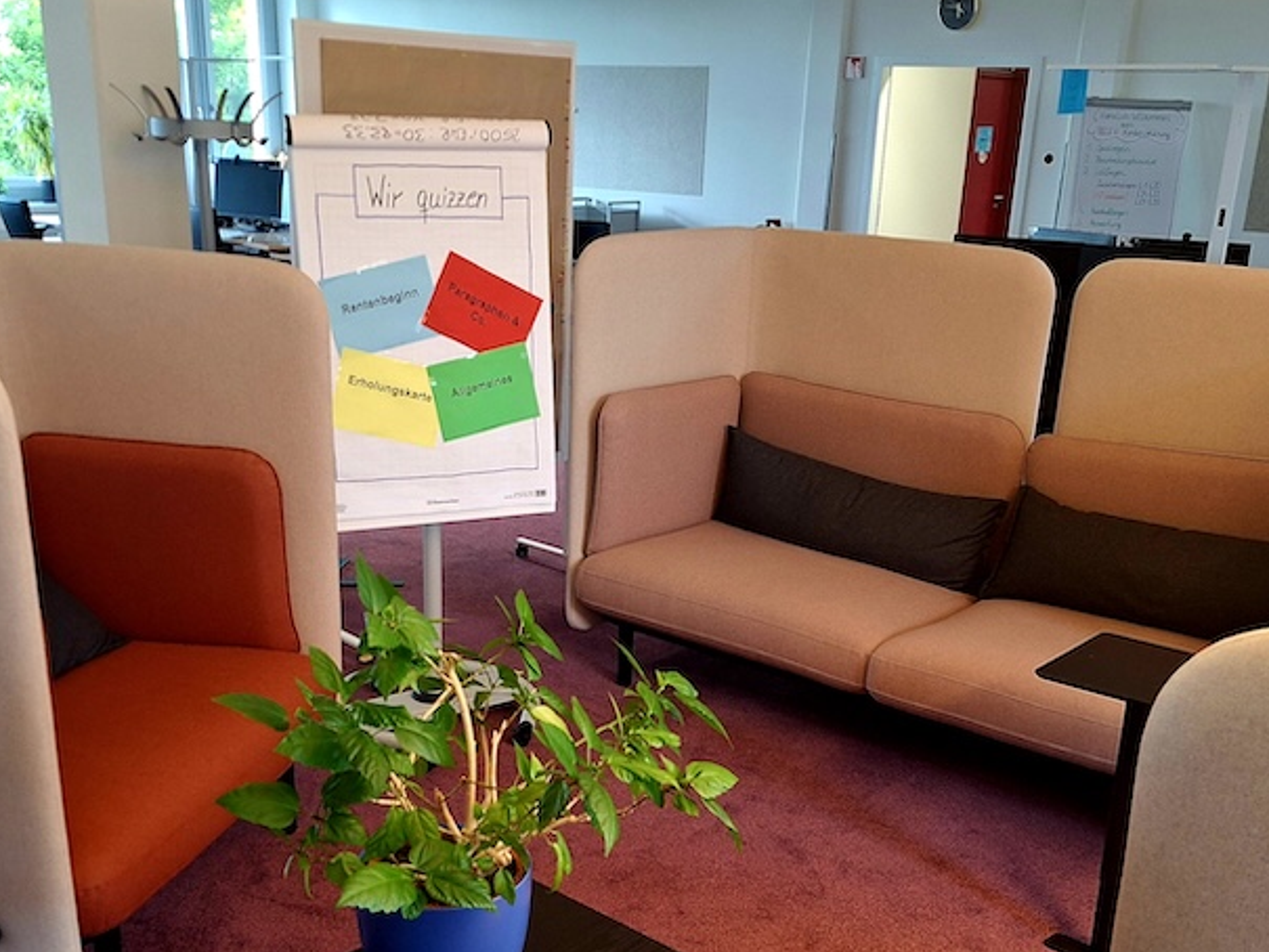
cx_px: 621
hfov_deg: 49.0
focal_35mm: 38
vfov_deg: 37.3
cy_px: 642
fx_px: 1393
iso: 200
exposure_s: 1/33
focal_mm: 5.54
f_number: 1.8
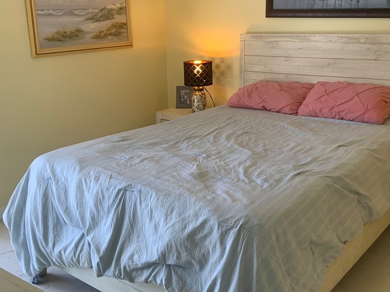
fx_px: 462
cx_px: 219
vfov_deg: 35.0
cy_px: 116
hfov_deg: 45.7
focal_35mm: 41
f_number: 1.8
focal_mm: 3
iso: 40
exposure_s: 1/120
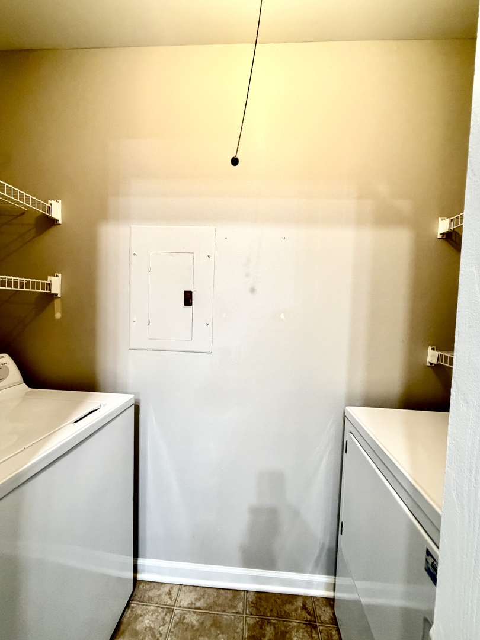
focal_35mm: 14
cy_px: 320
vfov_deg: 102.1
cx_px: 240
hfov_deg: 85.7
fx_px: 259
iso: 500
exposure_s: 1/60
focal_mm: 2.22
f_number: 2.2
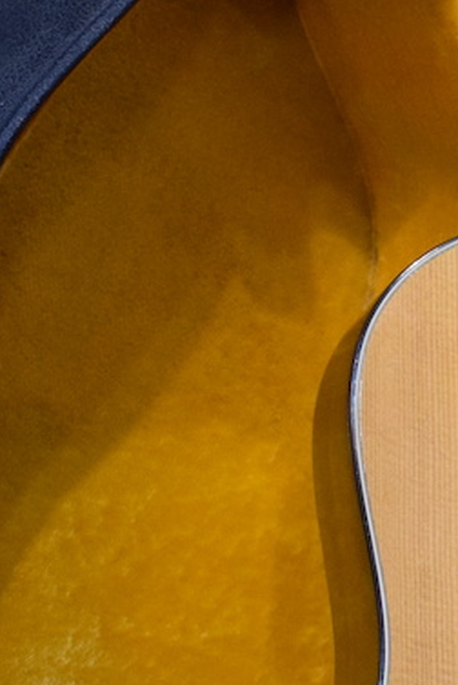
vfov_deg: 13.2
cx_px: 671
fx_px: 2952
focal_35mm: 155
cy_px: 323
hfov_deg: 8.7
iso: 2800
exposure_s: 1/60
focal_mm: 26
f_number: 4
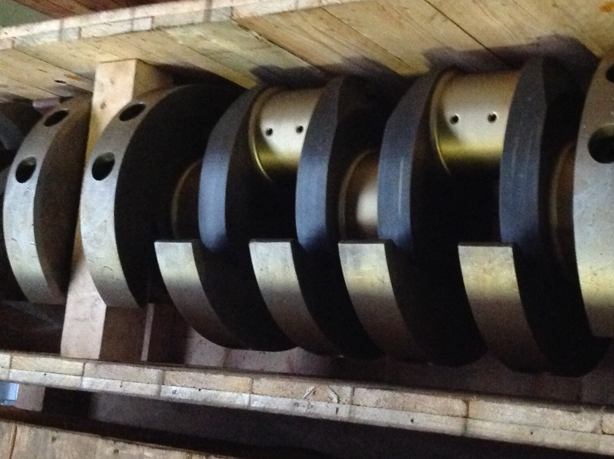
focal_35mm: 60
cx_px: 397
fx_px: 1063
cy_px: 178
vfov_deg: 24.3
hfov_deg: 32.0
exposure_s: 1/17
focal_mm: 4.28
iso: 800
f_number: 2.4
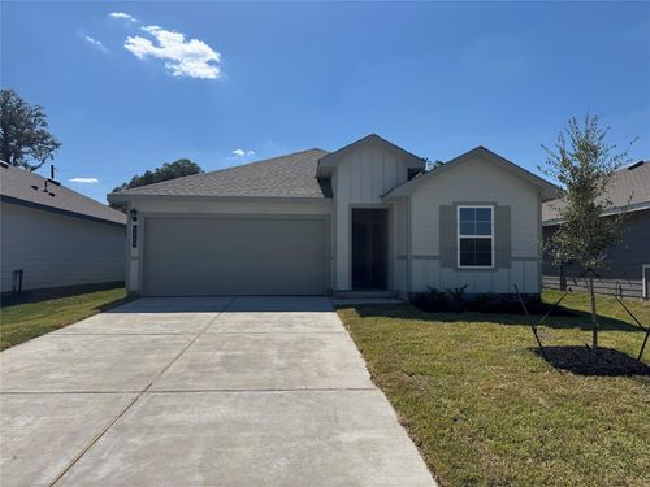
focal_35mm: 24
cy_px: 244
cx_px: 325
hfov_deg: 71.6
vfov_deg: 56.8
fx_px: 451
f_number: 1.78
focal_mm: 6.76
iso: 80
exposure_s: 1/10417
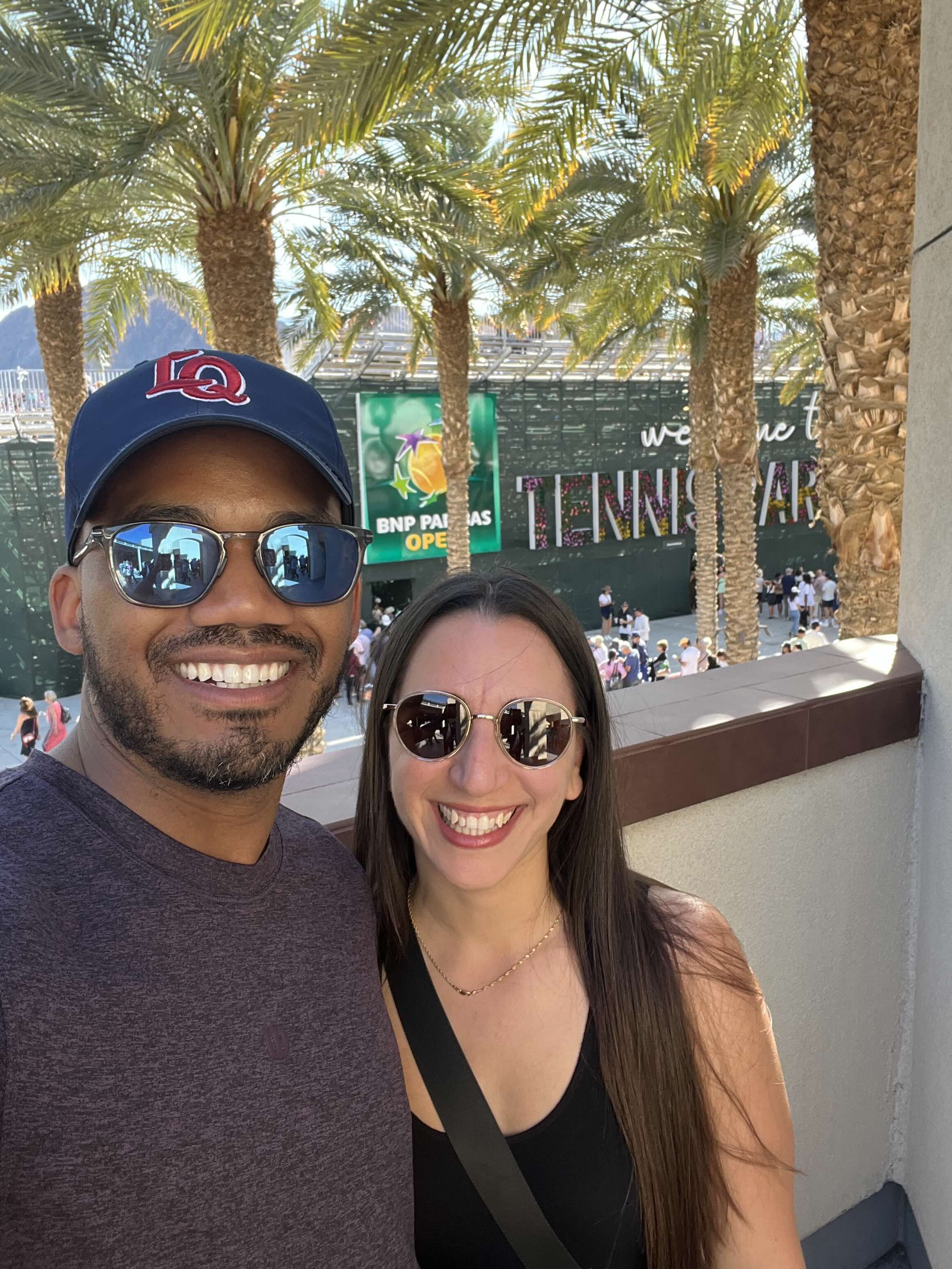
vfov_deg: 60.0
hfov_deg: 46.8
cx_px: 476
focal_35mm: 30
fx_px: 1100
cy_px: 634
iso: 50
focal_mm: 2.71
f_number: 2.2
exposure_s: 1/121
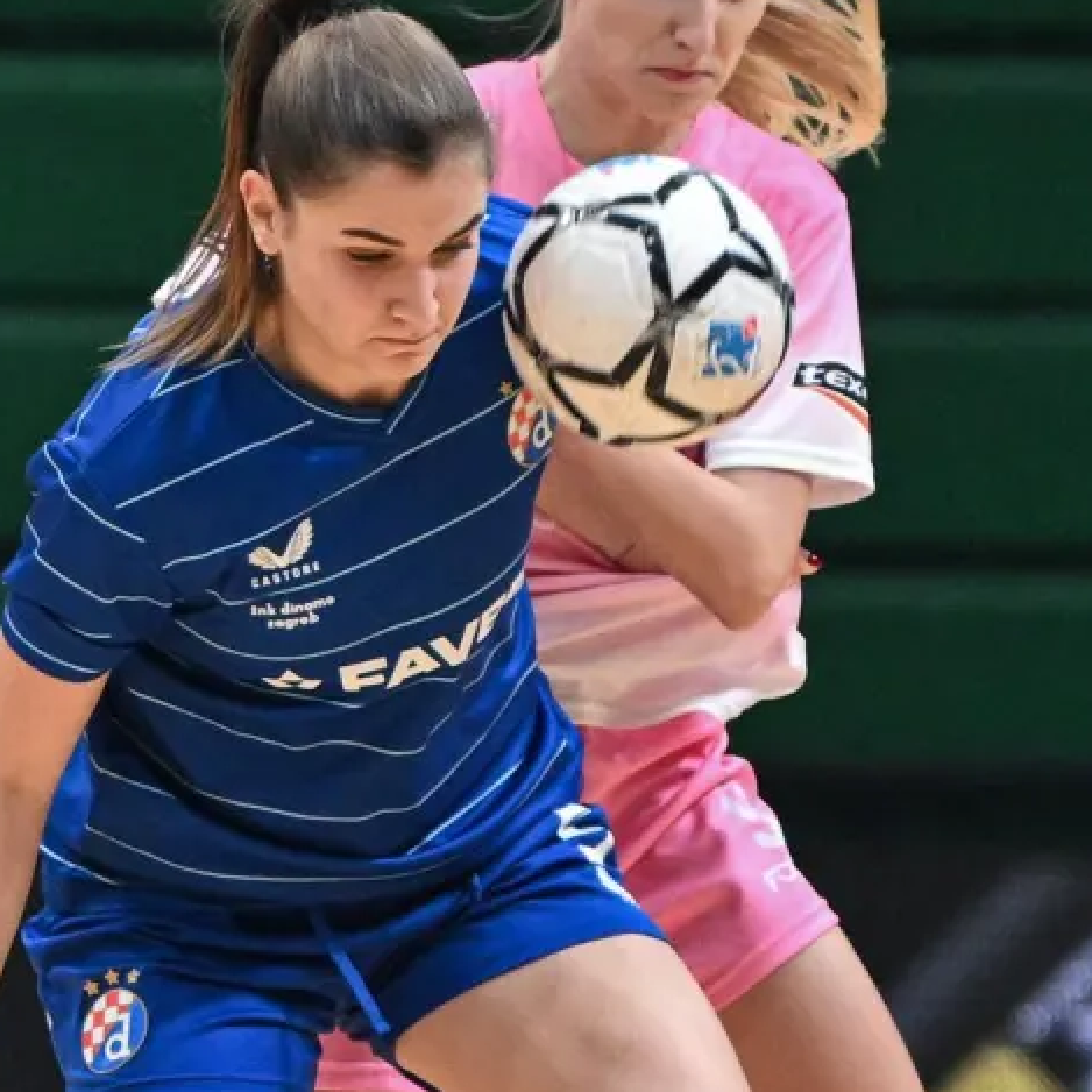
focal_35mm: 411
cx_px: 566
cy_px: 935
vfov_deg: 4.3
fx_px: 14669
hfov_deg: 4.3
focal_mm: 200
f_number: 2.8
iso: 2500
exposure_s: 1/1600
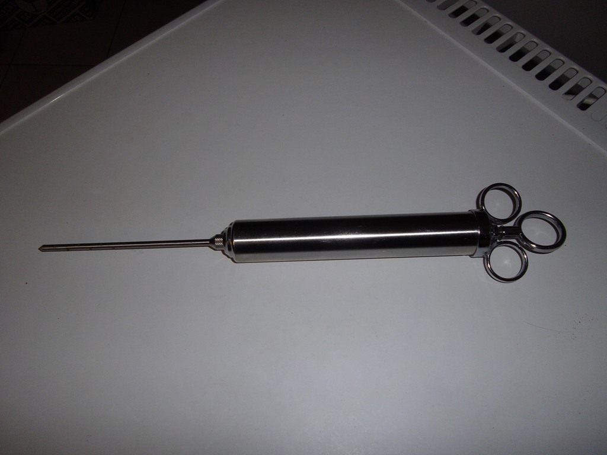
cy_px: 228
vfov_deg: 51.4
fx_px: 473
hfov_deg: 65.3
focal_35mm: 27
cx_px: 304
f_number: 3.2
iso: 100
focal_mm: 4.9
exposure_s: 1/50
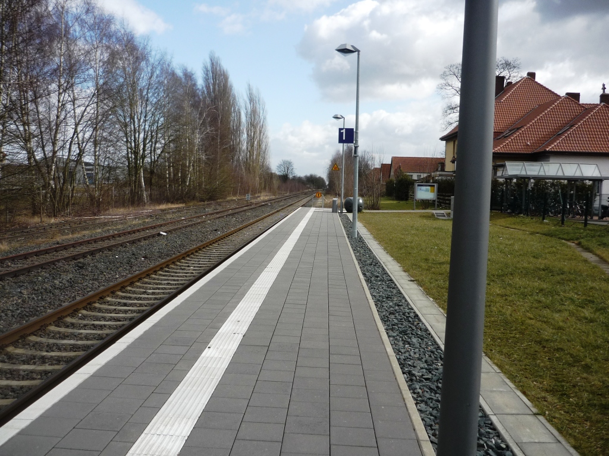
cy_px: 228
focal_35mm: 33
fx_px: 581
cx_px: 304
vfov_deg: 42.9
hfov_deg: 55.4
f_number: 2.8
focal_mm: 5.5
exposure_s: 1/800
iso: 100
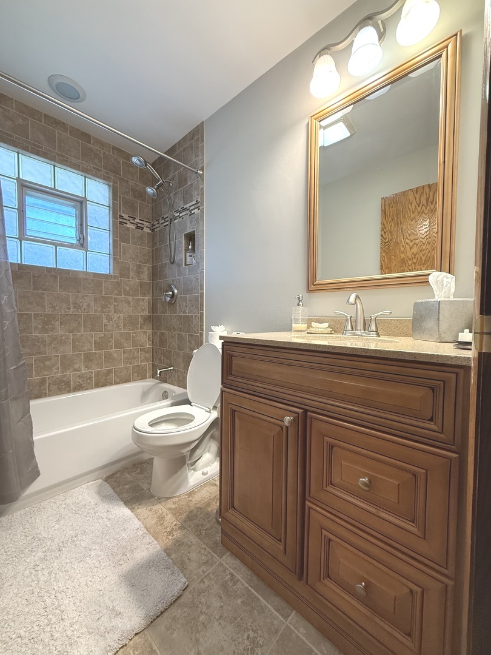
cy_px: 328
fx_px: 265
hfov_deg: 85.7
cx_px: 246
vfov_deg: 102.1
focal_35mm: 14
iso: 250
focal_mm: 2.22
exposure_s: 1/120
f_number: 2.2
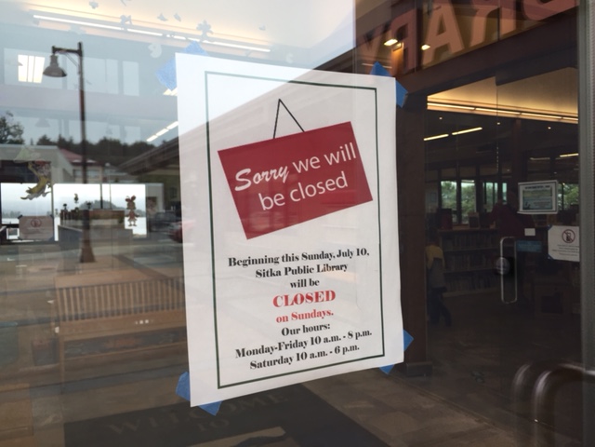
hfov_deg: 61.7
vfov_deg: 48.2
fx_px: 498
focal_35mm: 29
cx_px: 298
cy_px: 224
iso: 32
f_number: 2.2
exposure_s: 1/120
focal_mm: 4.15
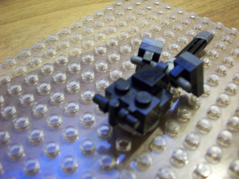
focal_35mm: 37
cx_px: 120
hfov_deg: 50.1
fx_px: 255
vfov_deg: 38.7
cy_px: 90
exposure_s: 1/8
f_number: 2.8
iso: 200
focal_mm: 6.2
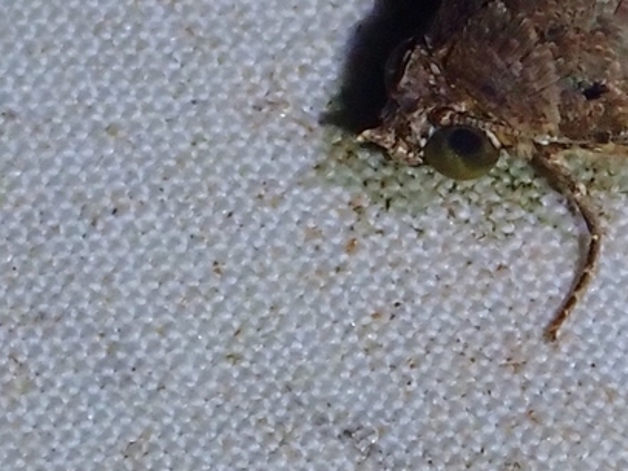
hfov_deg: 7.0
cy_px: -98
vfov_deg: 5.3
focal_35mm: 280
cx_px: 785
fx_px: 5078
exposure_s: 1/250
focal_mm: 18
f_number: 6.3
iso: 200
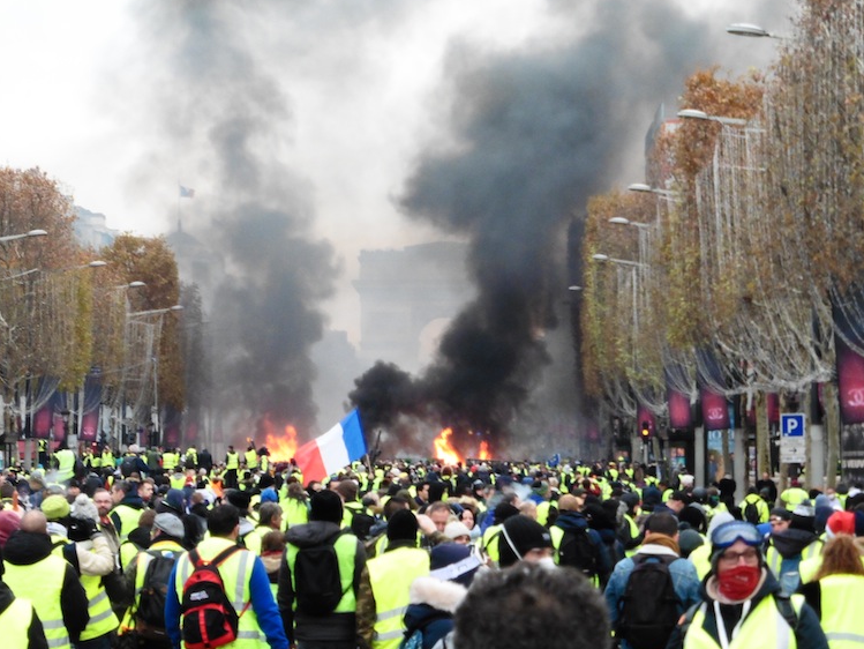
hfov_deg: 10.5
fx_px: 4693
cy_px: 320
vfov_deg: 7.9
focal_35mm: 188
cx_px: 412
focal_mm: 31.3
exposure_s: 1/80
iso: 400
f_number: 5.4
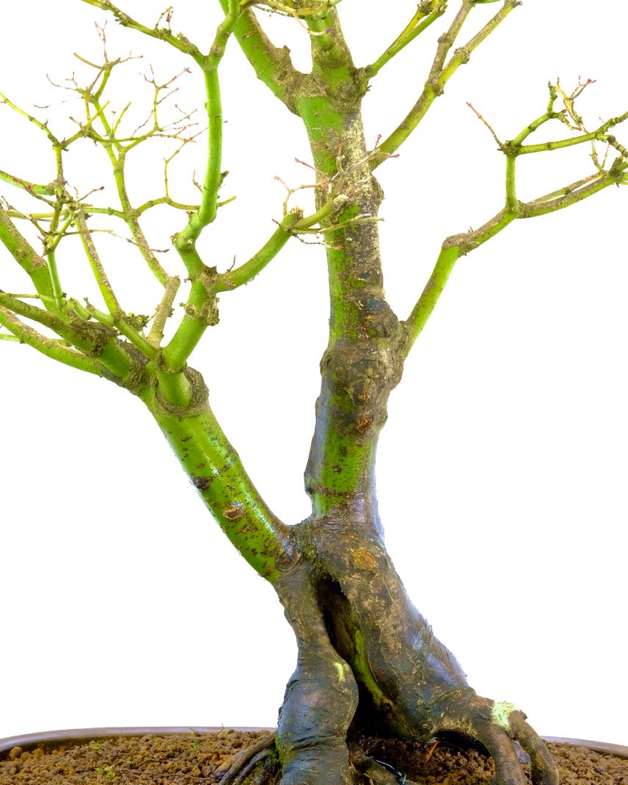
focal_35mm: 193
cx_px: 314
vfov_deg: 10.0
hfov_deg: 8.0
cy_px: 431
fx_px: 4484
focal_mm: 113.8
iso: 2000
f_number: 13
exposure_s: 1/25
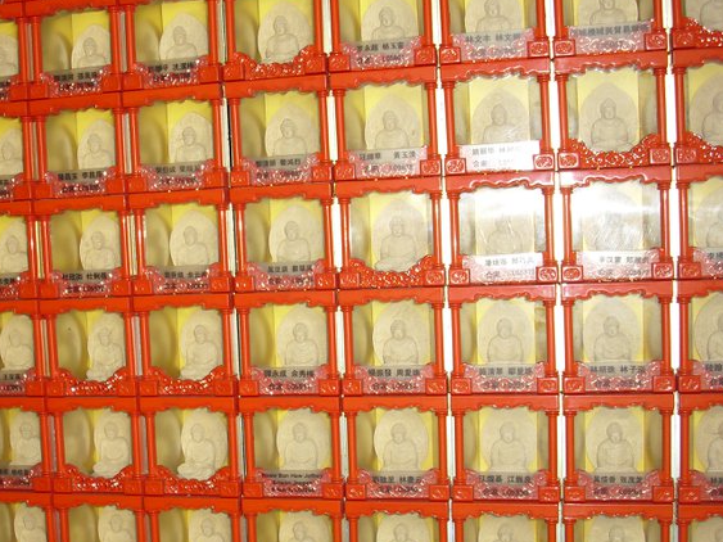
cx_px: 226
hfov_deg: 35.1
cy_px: 329
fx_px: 1128
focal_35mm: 54
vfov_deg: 27.0
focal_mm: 6.2
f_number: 2.8
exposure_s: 1/60
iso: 100
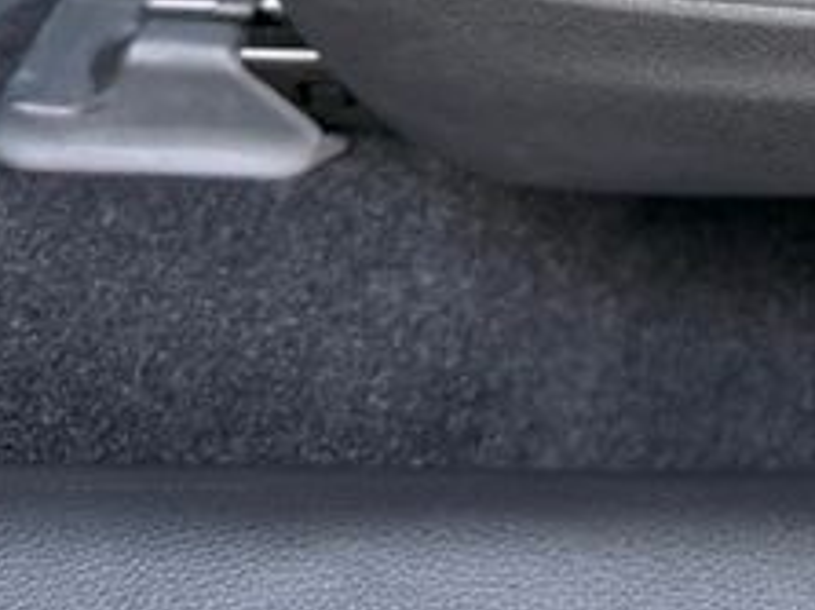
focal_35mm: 69
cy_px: -208
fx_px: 1624
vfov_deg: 19.4
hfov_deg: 24.6
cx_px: 1060
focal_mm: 6.76
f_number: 1.78
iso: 125
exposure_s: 1/243
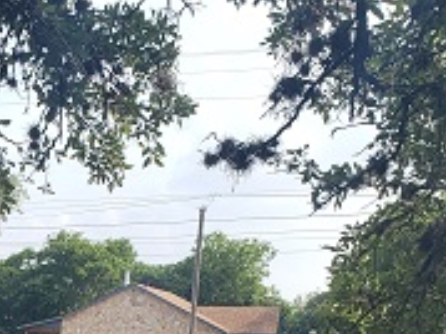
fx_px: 1120
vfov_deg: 15.6
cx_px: -135
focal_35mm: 87
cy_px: 506
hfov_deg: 20.5
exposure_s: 1/545
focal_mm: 4.3
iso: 50
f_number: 2.4
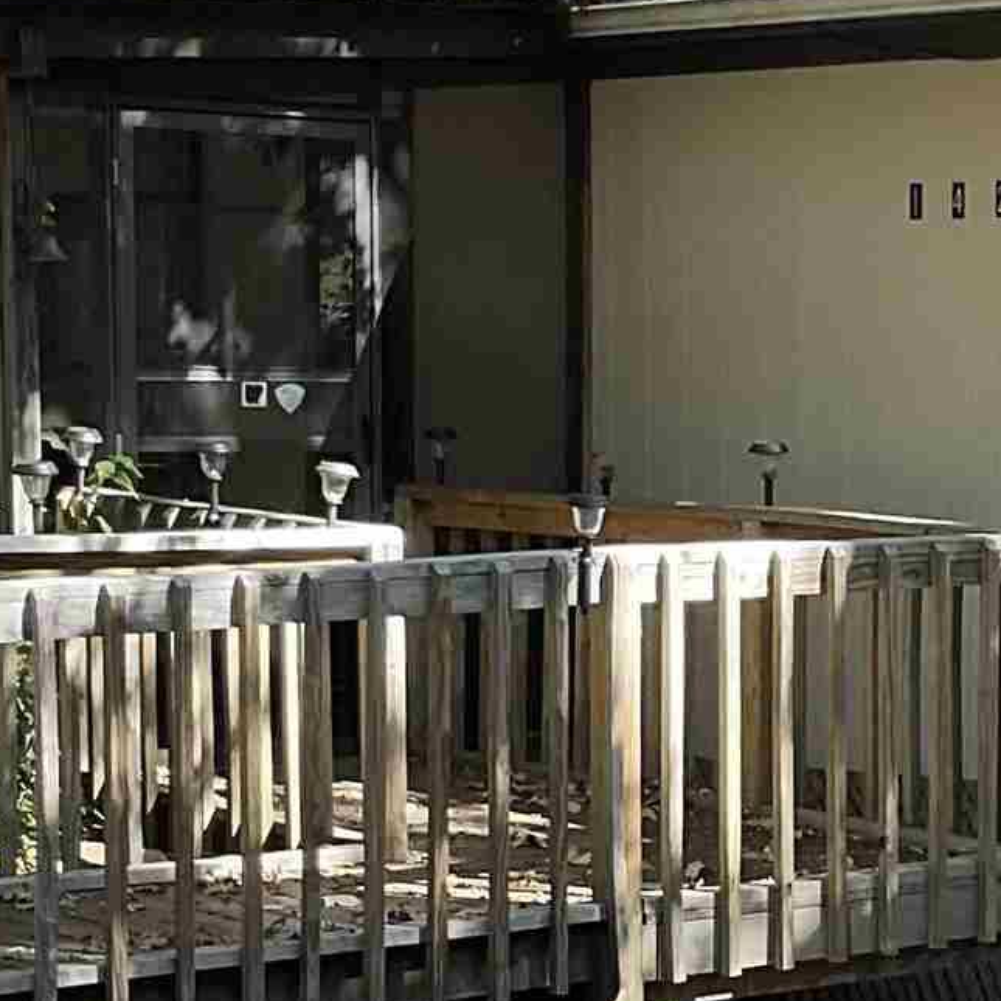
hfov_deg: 14.1
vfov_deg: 14.2
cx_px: 978
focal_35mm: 122
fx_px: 3991
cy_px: 774
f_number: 1.8
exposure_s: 1/122
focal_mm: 3
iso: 16
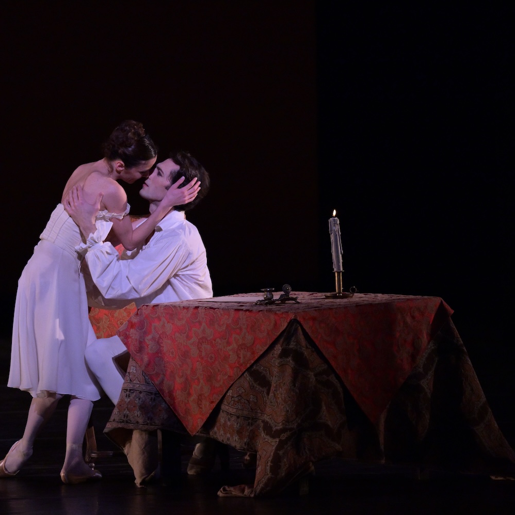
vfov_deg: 3.4
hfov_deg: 3.4
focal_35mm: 511
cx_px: 172
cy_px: 258
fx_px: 8601
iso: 3200
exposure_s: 1/400
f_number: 4
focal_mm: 400
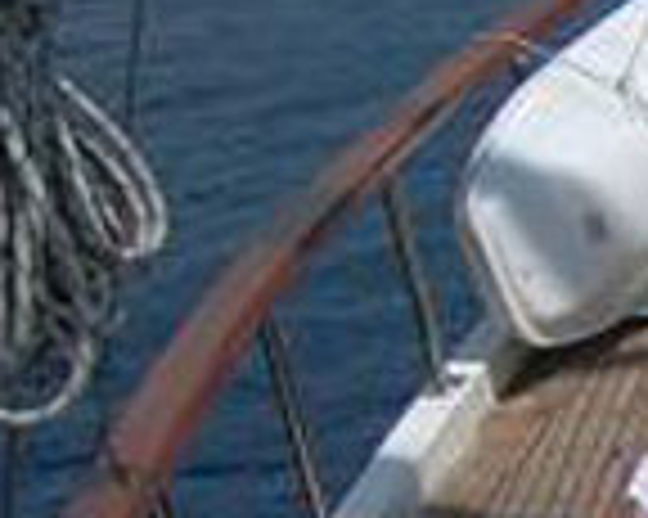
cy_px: 872
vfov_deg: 10.4
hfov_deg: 10.5
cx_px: 1822
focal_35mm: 141
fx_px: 2702
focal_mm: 12
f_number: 11
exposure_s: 1/500
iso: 200
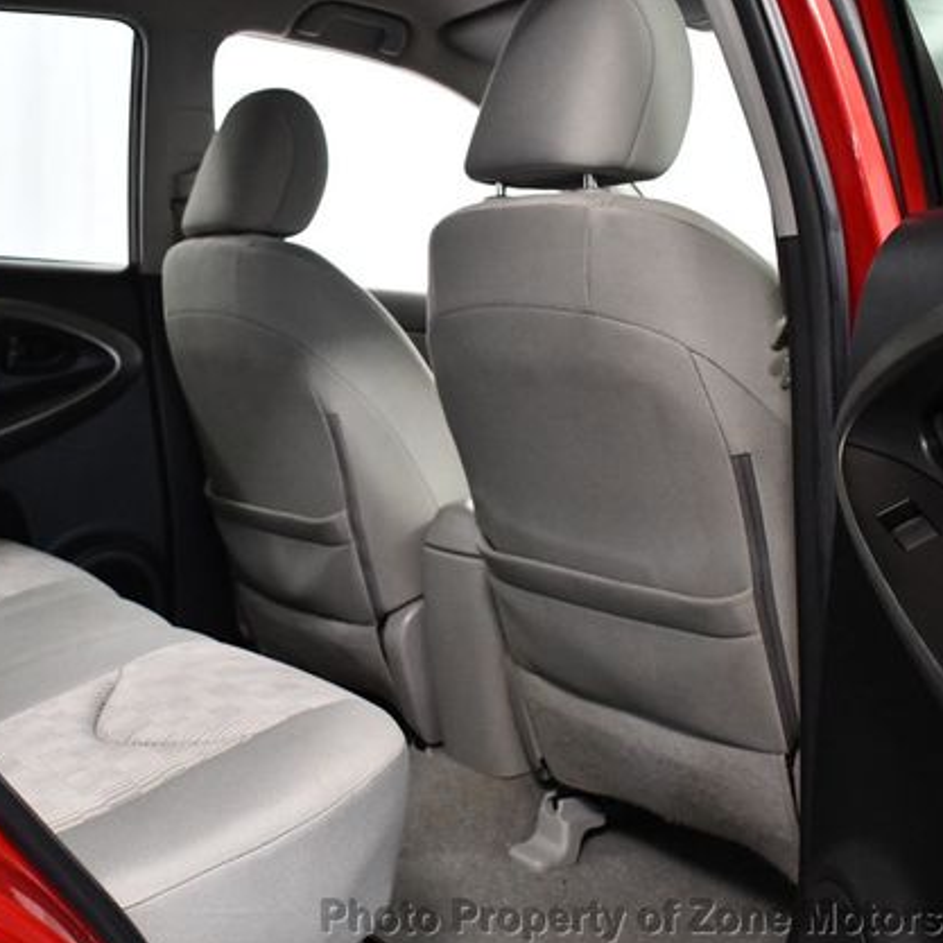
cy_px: 477
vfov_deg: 36.1
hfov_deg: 35.6
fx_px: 1449
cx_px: 294
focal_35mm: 47
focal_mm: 18
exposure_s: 1/125
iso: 3200
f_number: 3.5
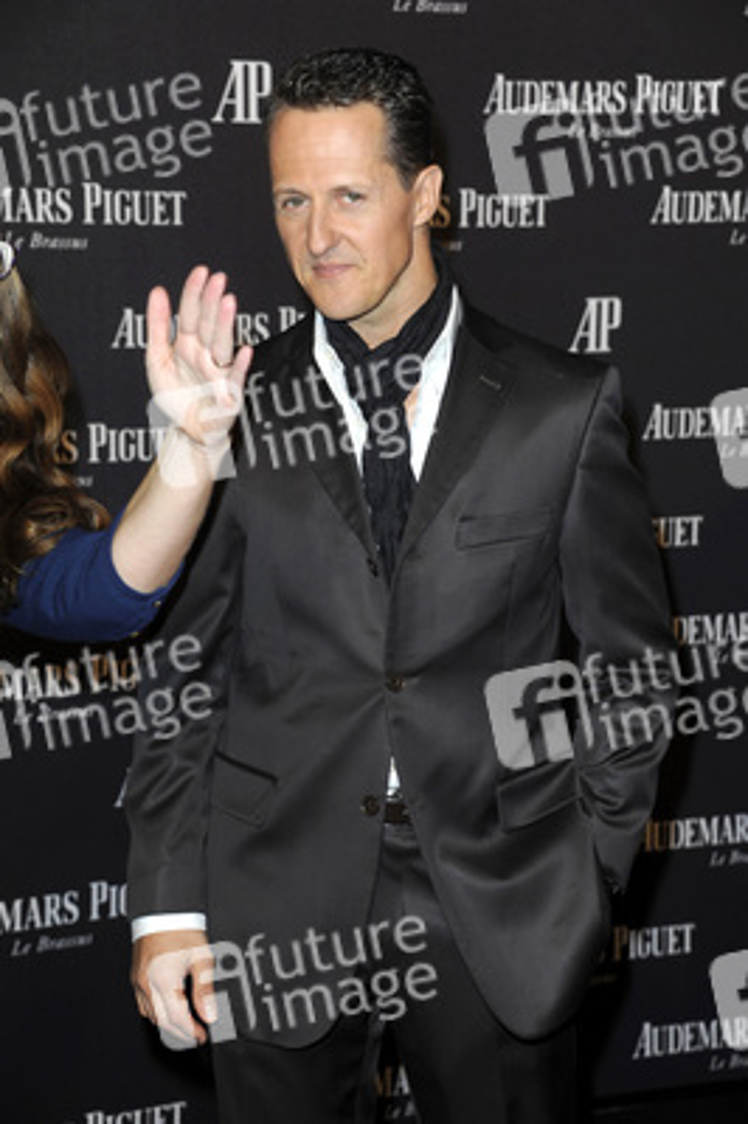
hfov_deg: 16.0
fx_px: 2654
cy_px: 562
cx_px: 374
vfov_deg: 23.9
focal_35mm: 85
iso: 400
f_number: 6.3
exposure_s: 1/160
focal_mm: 85
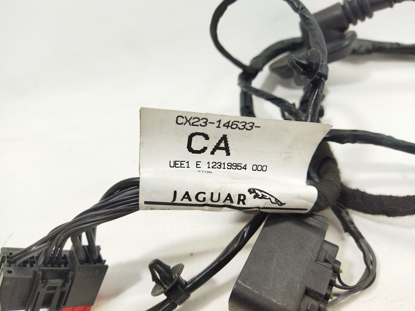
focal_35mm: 27
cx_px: 208
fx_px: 324
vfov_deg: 51.4
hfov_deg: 65.3
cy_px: 156
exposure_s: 1/100
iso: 151
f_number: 1.79
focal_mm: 4.71
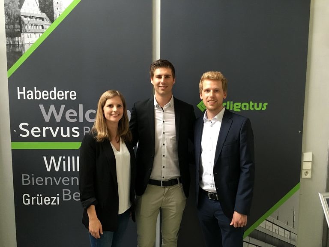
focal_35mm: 29
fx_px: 276
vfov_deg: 48.2
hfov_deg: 61.7
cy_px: 124
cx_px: 164
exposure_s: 1/33
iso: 160
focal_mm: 4.15
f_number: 2.2
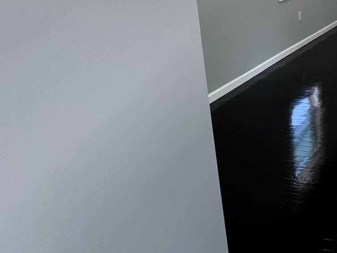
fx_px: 370
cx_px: 436
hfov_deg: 34.7
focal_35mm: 38
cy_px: 5
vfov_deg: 34.6
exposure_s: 1/99
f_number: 2.2
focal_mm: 2.22
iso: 100
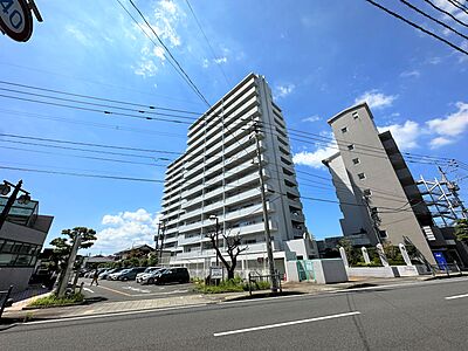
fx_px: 189
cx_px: 234
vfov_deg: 85.7
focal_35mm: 14
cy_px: 176
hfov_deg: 102.1
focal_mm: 2.22
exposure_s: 1/2747
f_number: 2.2
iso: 50
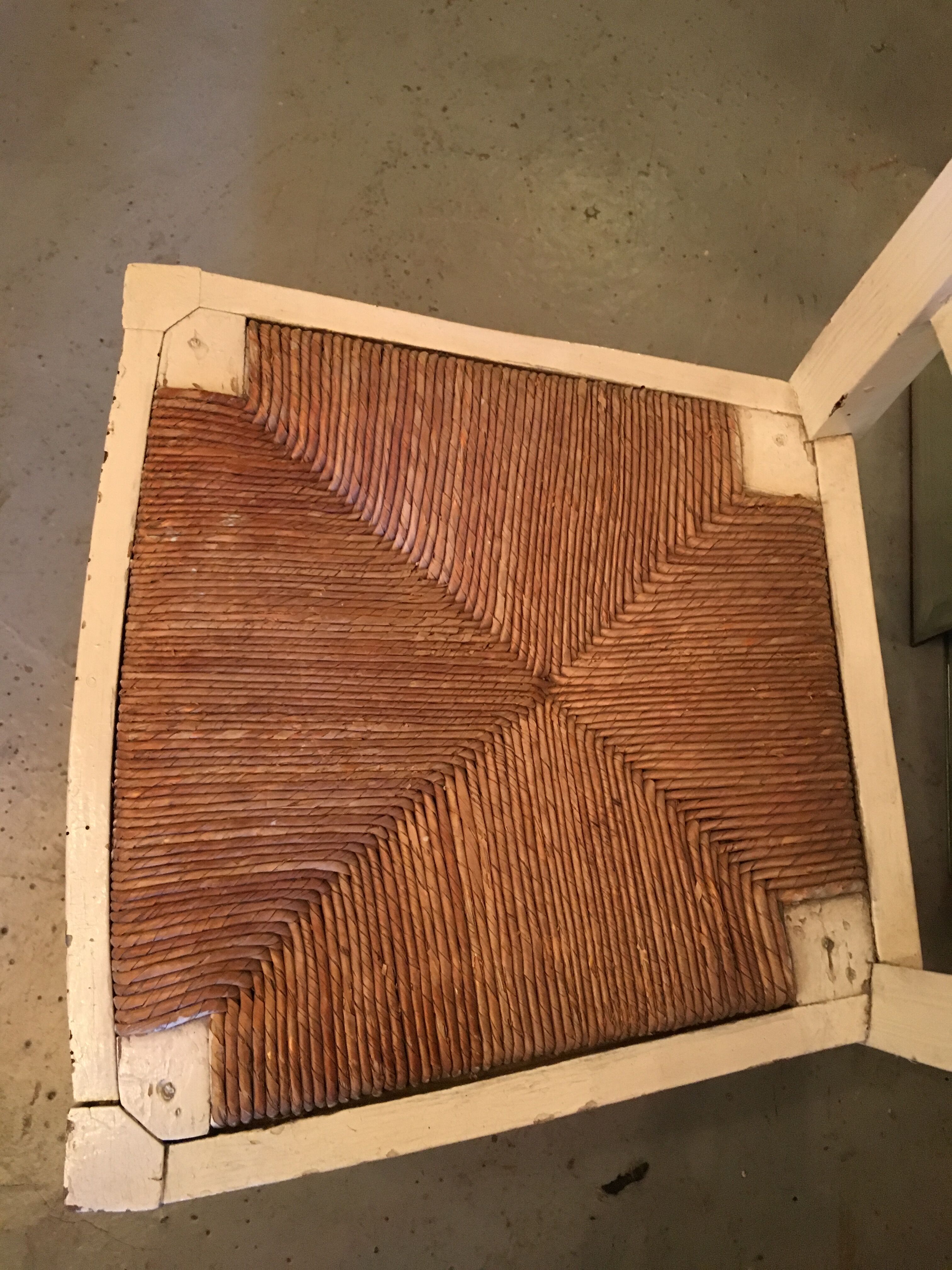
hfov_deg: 48.2
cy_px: 635
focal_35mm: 29
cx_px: 476
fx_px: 1063
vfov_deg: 61.7
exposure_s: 1/17
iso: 200
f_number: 2.2
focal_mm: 4.15
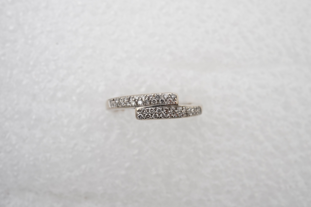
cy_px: 104
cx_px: 156
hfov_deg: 43.6
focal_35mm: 45
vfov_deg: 29.9
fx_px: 389
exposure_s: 1/125
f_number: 14
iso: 400
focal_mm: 30
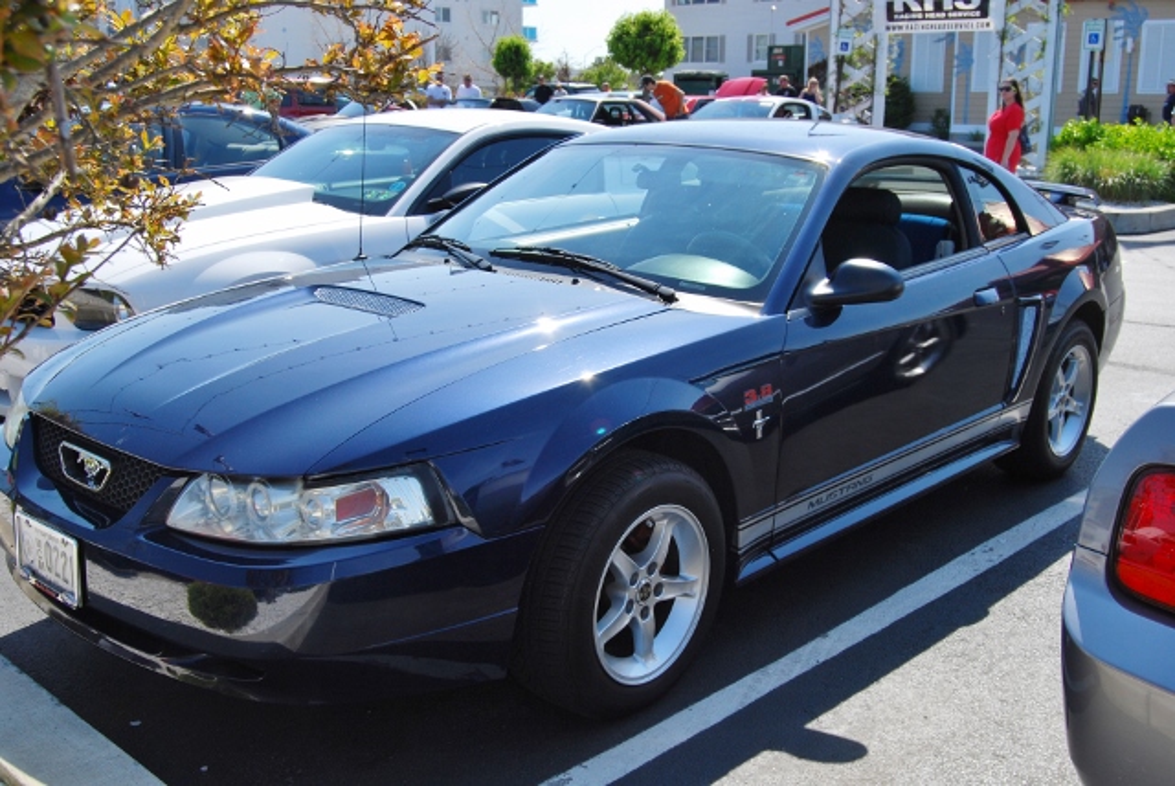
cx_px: 588
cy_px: 393
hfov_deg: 49.5
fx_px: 1274
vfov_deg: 34.3
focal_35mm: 39
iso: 200
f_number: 9
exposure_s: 1/320
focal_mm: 26
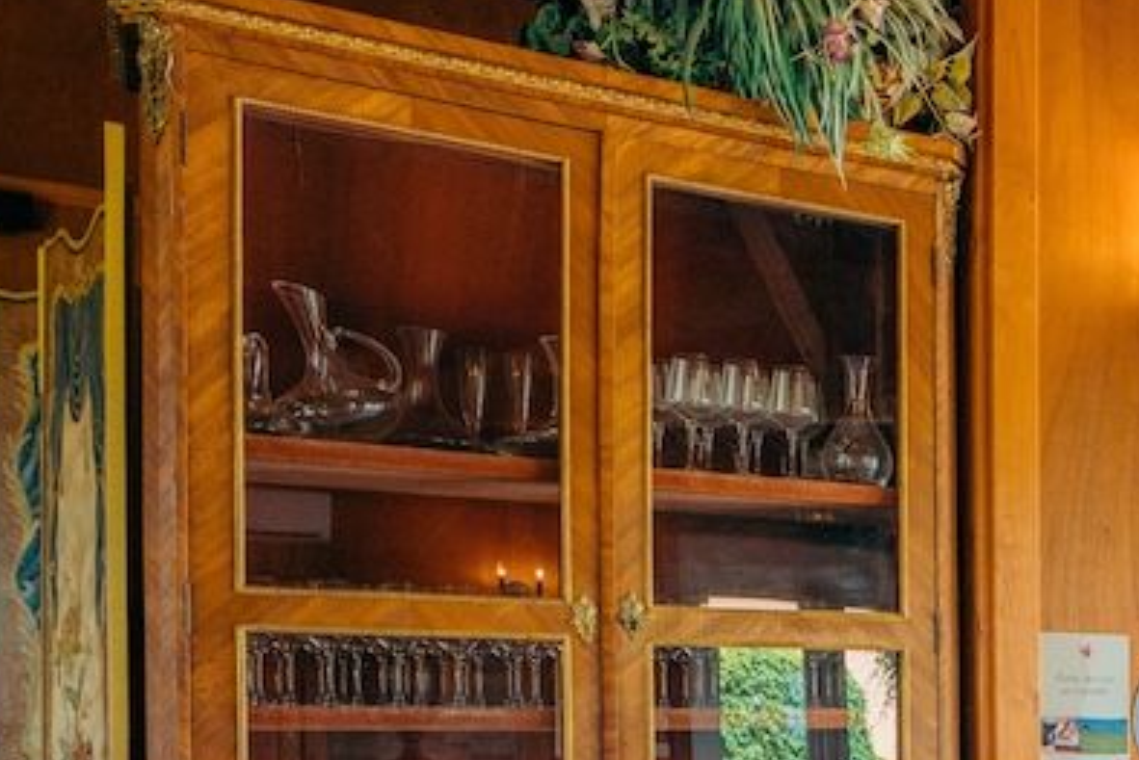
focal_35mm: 52
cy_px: 777
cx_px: 1622
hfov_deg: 28.2
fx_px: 1646
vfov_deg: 24.7
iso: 125
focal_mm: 16
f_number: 4.5
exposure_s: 1/80
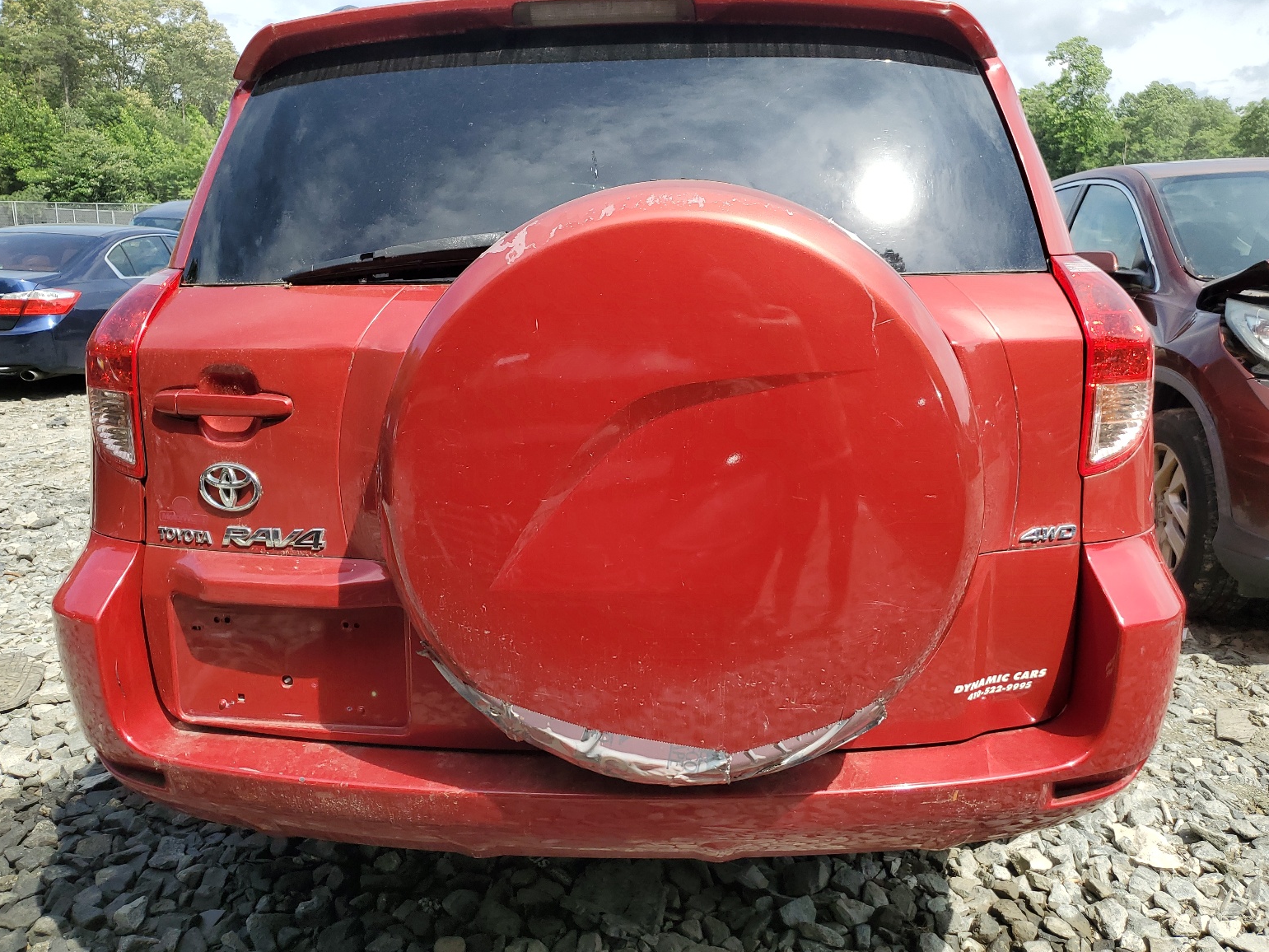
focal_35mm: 27
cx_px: 630
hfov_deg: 65.3
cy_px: 463
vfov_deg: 51.4
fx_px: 990
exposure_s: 1/1667
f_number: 1.5
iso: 50
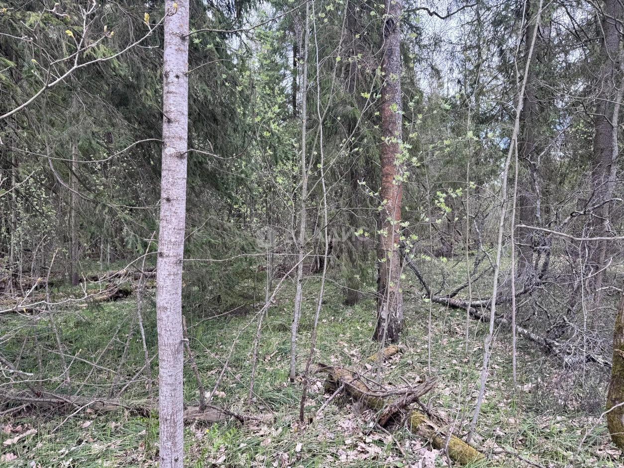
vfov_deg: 56.8
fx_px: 433
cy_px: 234
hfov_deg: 71.6
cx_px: 312
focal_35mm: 24
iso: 64
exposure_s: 1/164
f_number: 1.78
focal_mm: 6.76
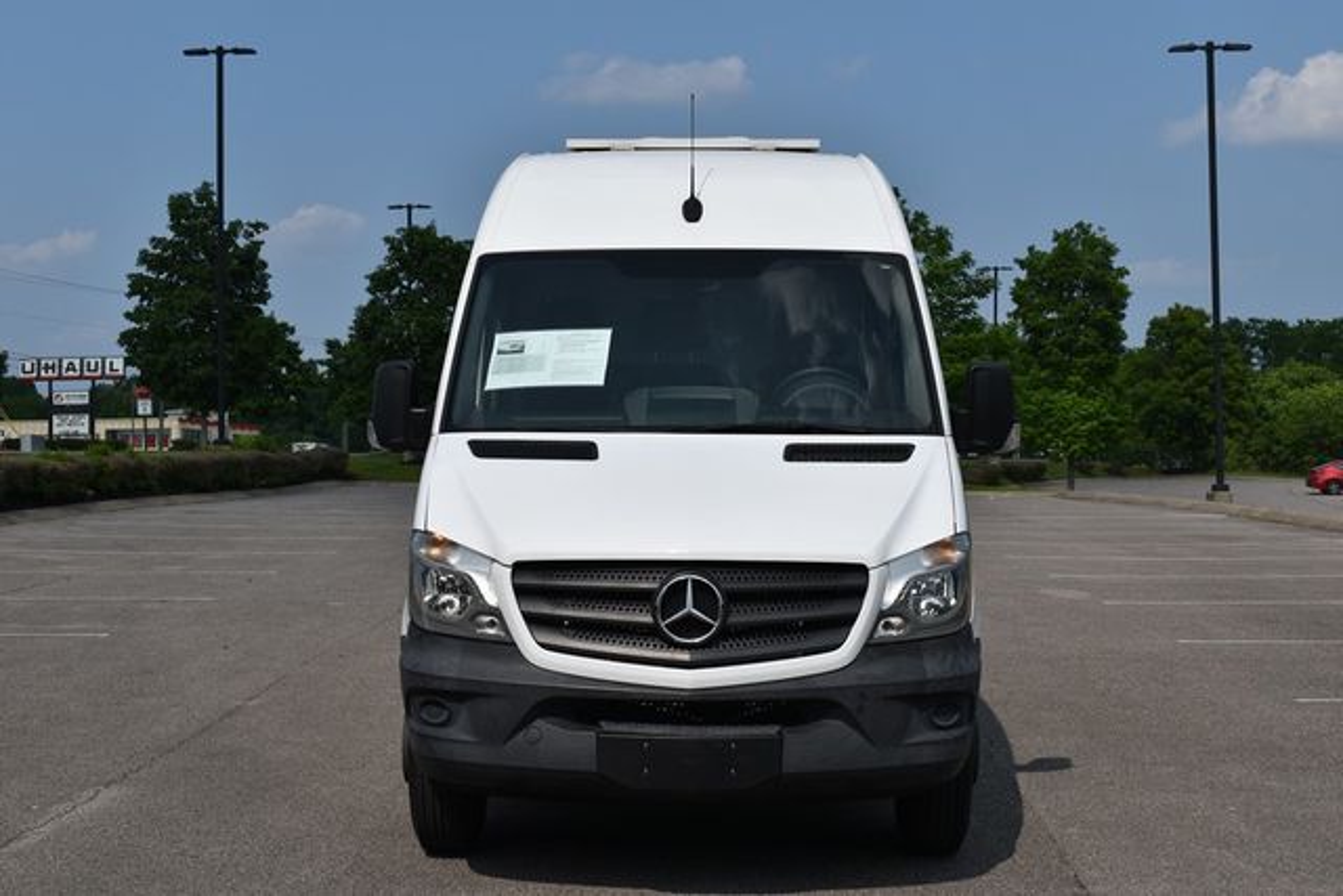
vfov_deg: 26.5
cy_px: 448
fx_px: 1903
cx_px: 672
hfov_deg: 38.9
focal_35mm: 51
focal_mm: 34
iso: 100
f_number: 10
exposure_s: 1/400
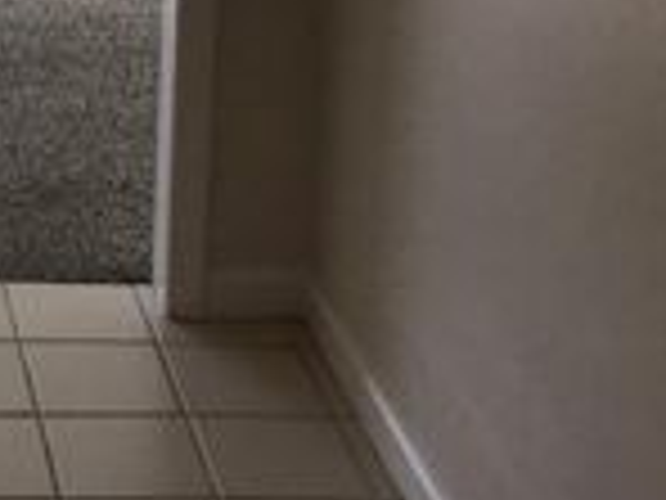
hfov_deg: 17.6
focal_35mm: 105
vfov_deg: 13.2
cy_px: -273
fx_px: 2020
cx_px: -198
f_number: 2.4
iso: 32
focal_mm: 3.3
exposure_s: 1/60
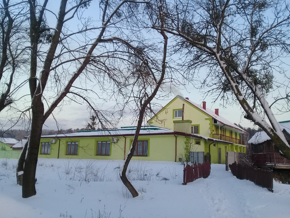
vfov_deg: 44.2
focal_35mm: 32
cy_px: 107
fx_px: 268
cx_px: 145
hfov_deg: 56.8
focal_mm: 3.3
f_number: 2.2
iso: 50
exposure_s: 1/106
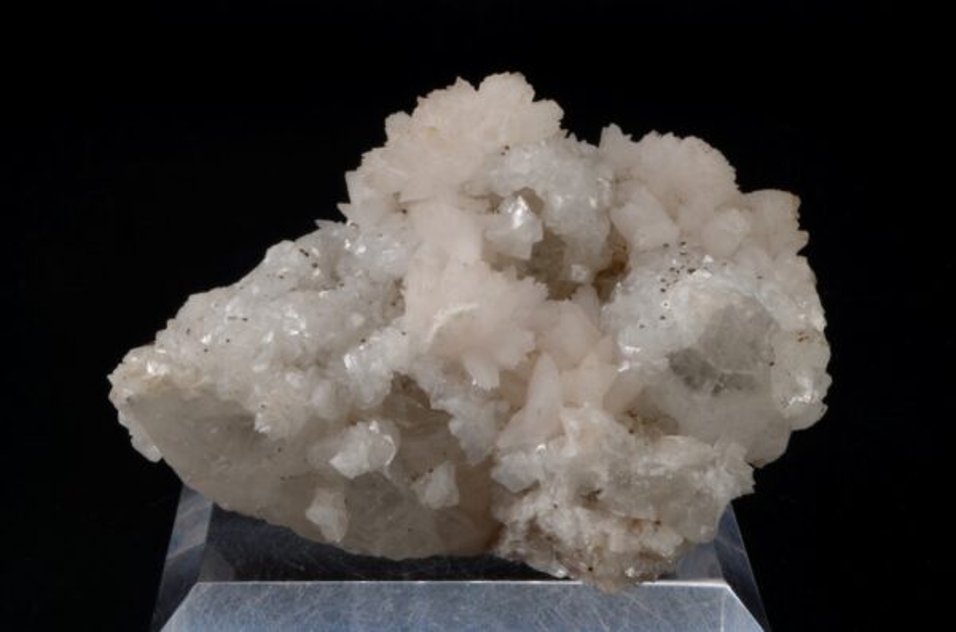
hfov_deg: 31.5
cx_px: 478
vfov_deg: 21.1
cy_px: 316
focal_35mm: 64
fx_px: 1696
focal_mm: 42.5
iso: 100
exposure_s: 1/2
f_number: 4.5
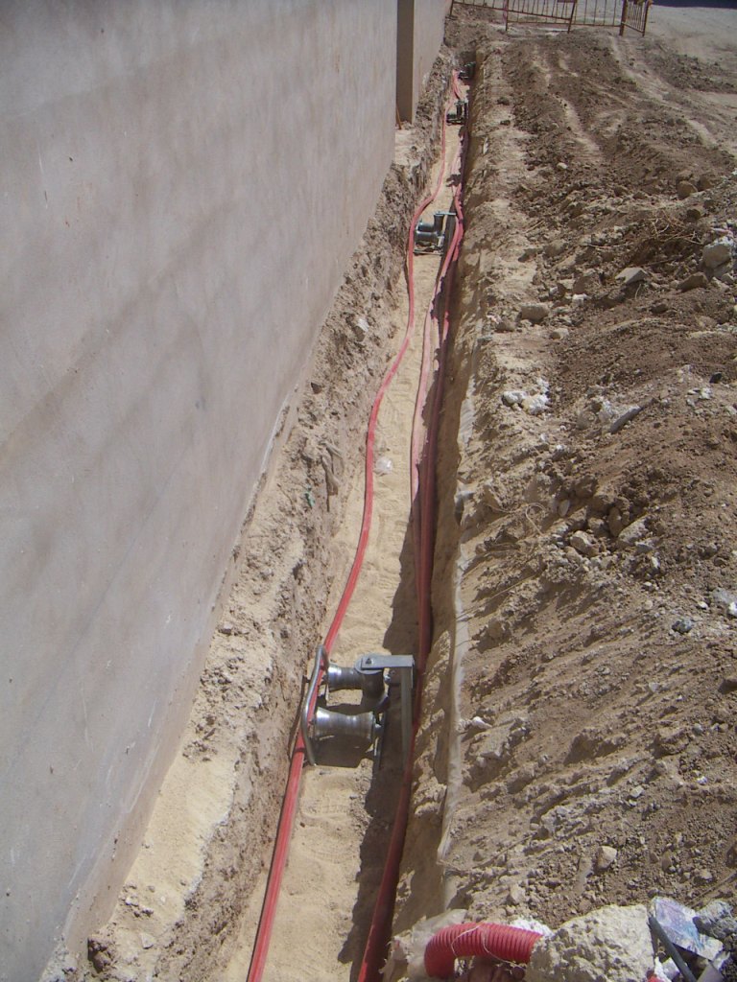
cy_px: 491
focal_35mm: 36
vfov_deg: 51.4
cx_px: 368
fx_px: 1022
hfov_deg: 39.7
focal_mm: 4.7
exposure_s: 1/500
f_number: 6.7
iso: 50
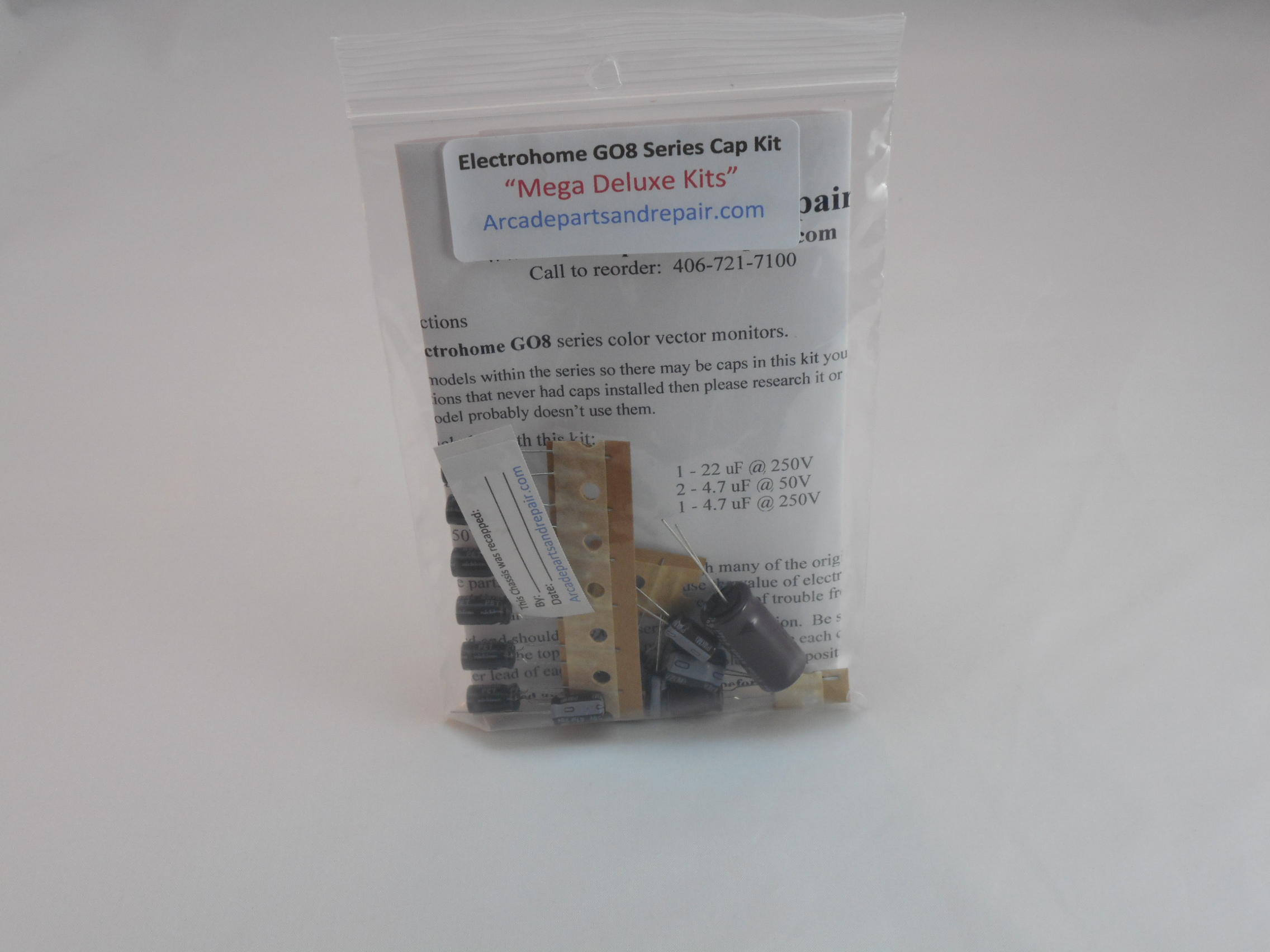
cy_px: 476
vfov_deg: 28.6
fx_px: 1871
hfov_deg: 37.5
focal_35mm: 51
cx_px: 635
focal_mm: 9.1
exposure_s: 1/30
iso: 180
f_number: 4.9
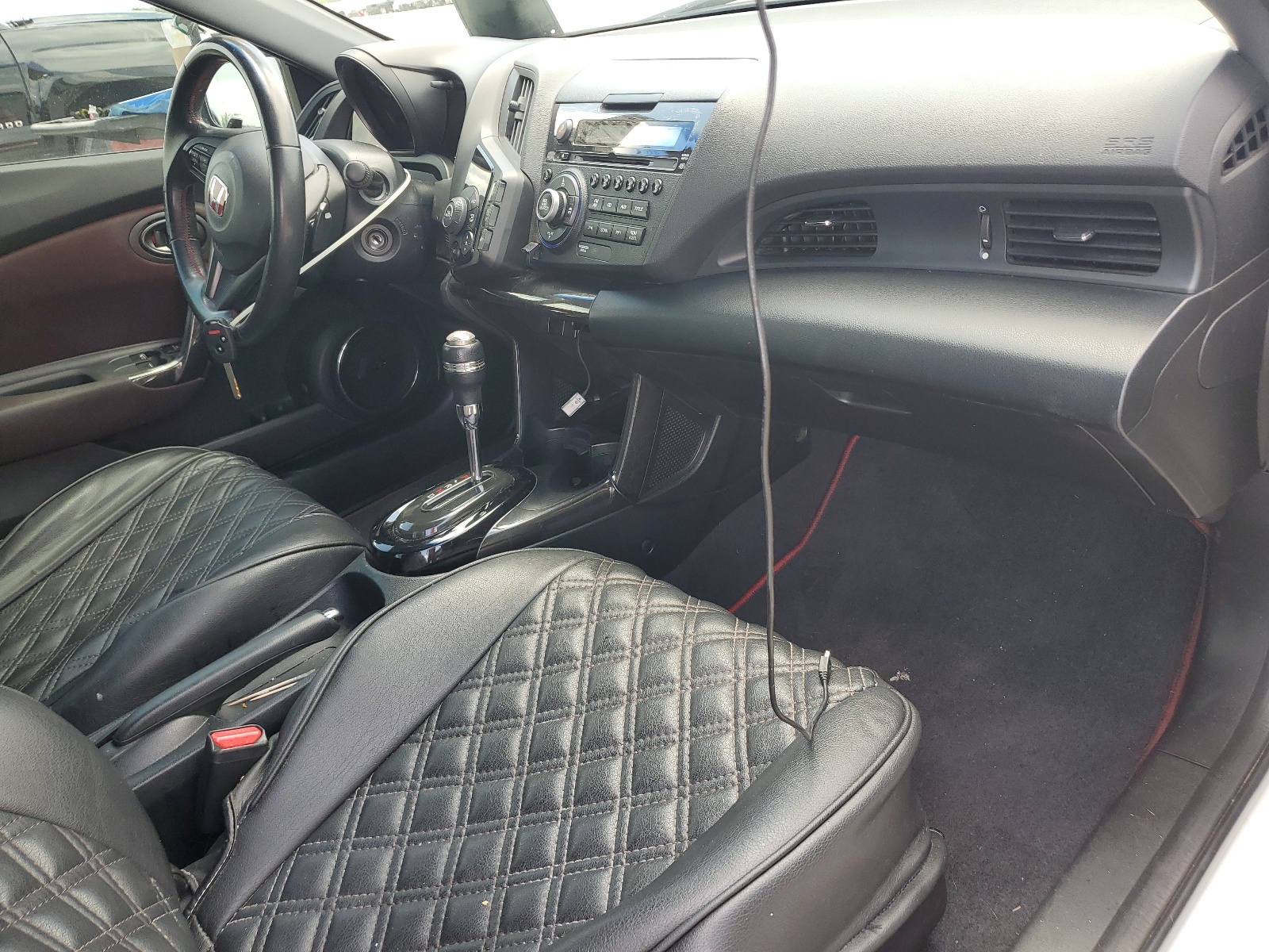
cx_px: 634
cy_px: 476
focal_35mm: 26
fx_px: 953
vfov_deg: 53.1
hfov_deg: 67.3
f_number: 1.5
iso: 50
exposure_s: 1/196
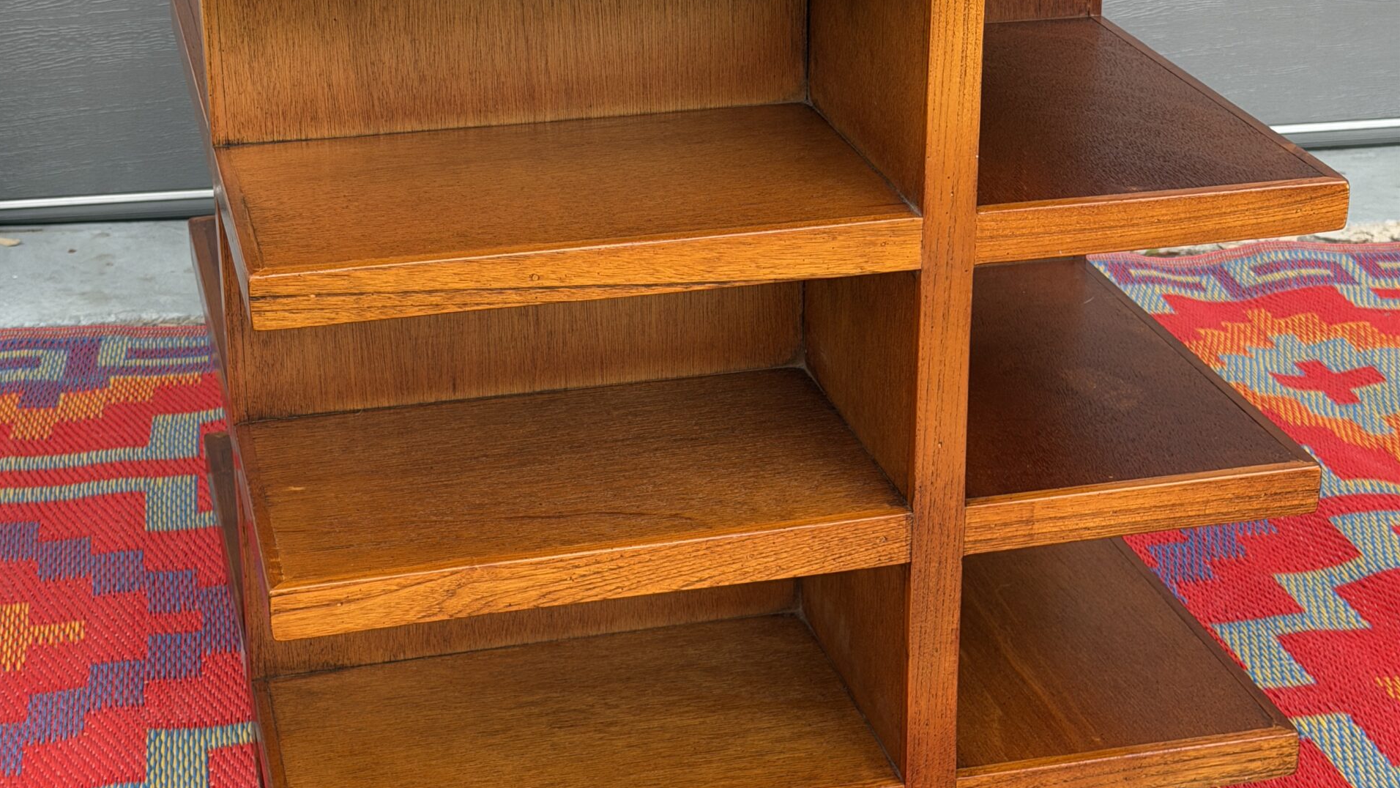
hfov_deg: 30.1
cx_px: 699
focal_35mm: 70
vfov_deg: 17.2
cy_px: 320
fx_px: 2599
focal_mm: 6.76
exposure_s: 1/328
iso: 80
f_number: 1.78
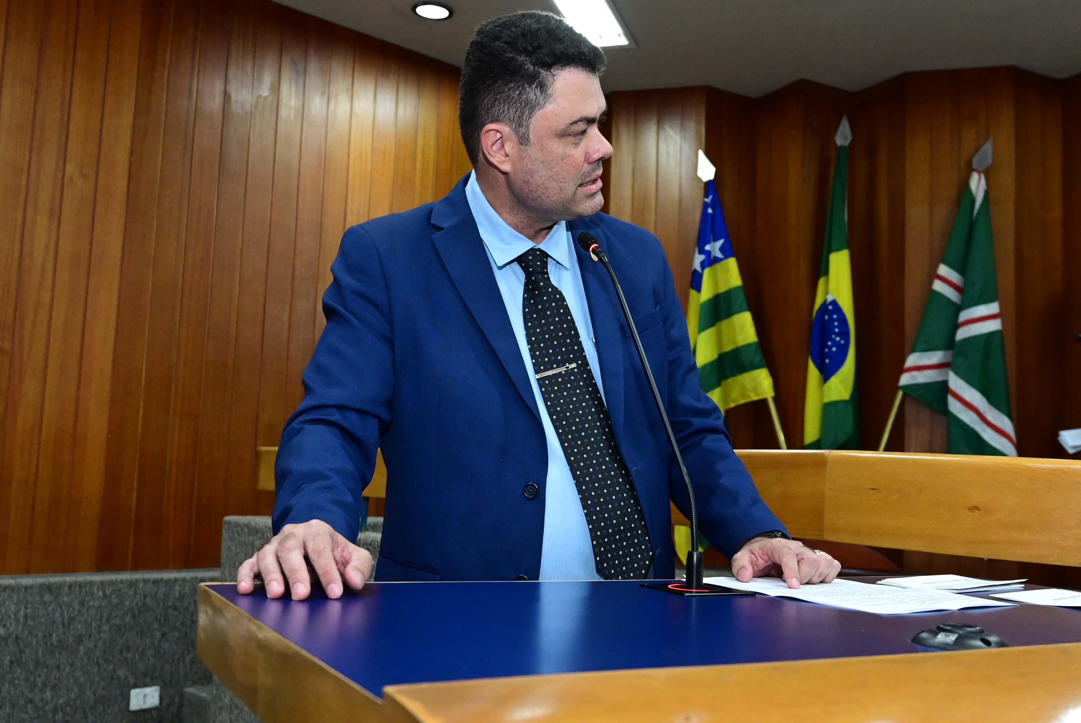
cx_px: 540
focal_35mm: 36
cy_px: 362
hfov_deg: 53.1
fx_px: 1082
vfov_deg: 36.9
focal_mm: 24
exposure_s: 1/125
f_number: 4.5
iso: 3200
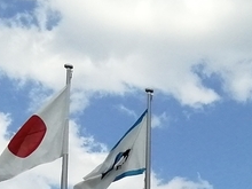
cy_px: 456
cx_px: 459
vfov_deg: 9.3
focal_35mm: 142
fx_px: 1034
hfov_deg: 12.6
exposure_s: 1/1595
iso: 50
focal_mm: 3.46
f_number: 1.8
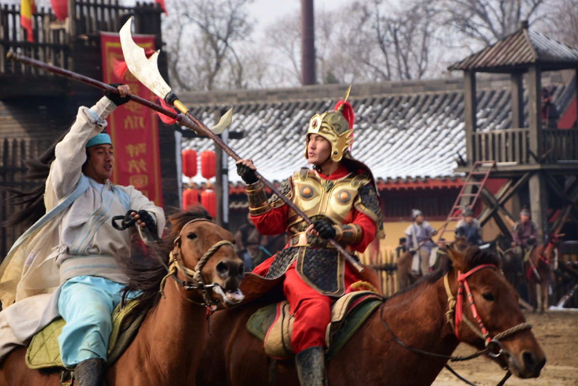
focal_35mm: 158
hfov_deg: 13.0
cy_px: 193
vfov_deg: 8.7
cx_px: 289
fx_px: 2529
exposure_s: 1/320
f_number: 5.6
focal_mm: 105
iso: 100
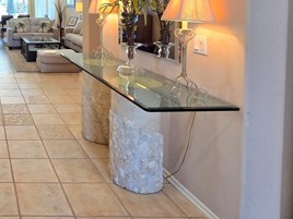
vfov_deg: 42.0
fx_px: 262
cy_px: 24
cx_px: -26
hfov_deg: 44.9
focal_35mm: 31
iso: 200
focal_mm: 2.2
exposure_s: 1/60
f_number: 2.2
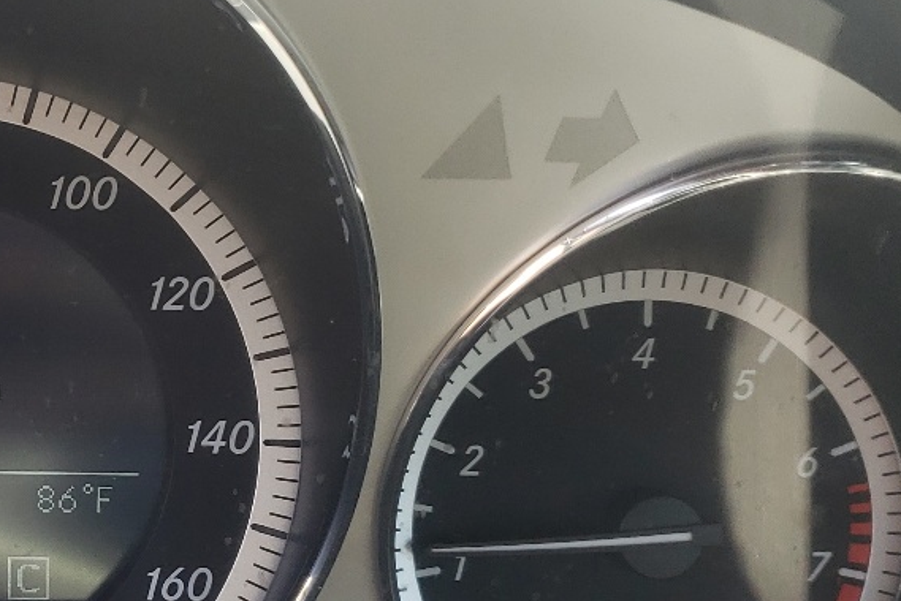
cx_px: -93
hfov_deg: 24.8
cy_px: 312
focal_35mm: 76
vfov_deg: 18.0
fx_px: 1903
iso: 50
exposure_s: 1/196
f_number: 1.5
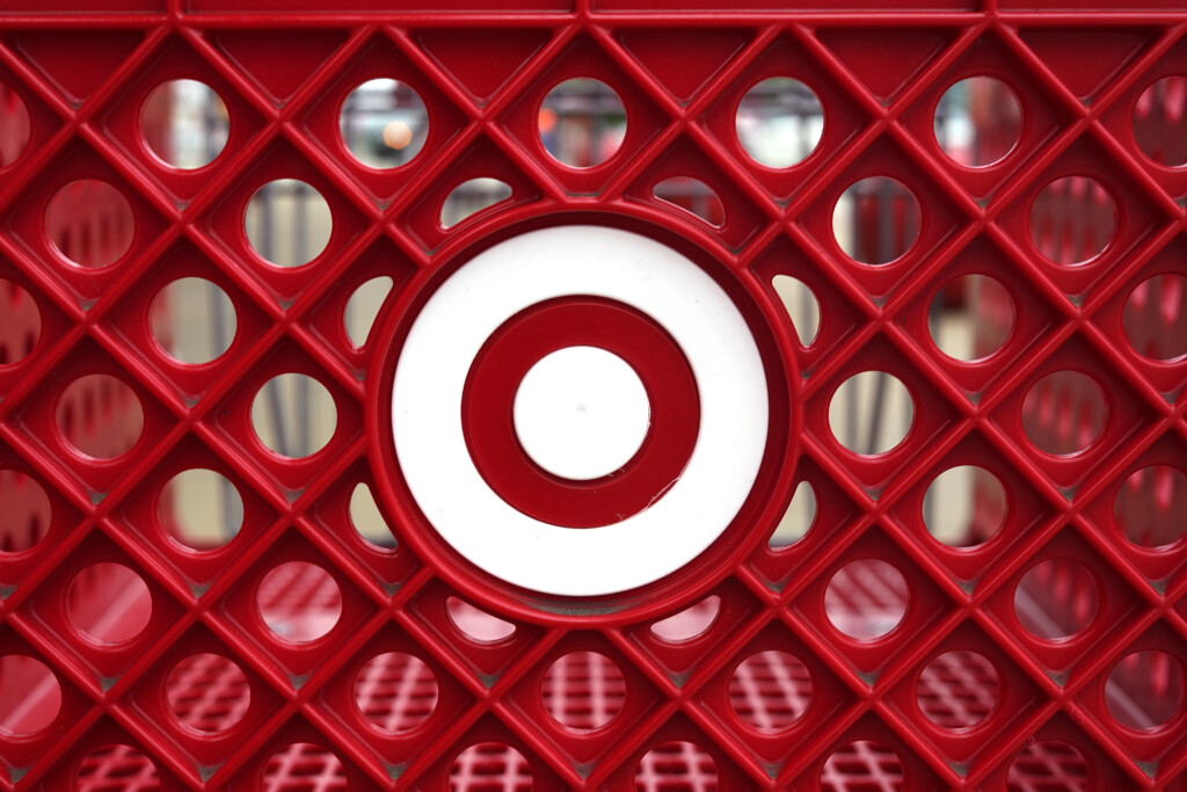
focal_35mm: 50
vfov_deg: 27.0
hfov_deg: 39.6
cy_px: 396
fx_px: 1649
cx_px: 594
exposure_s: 1/125
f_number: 6.3
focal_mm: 50
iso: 100
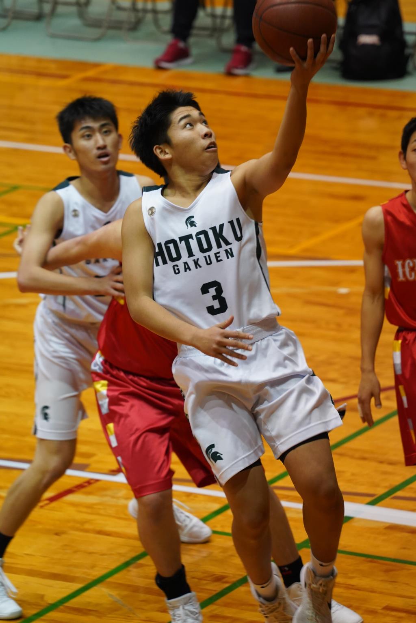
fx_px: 3952
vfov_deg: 9.0
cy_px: 312
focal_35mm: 228
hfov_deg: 6.0
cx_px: 208
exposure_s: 1/400
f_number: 5.6
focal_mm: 228
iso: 4000
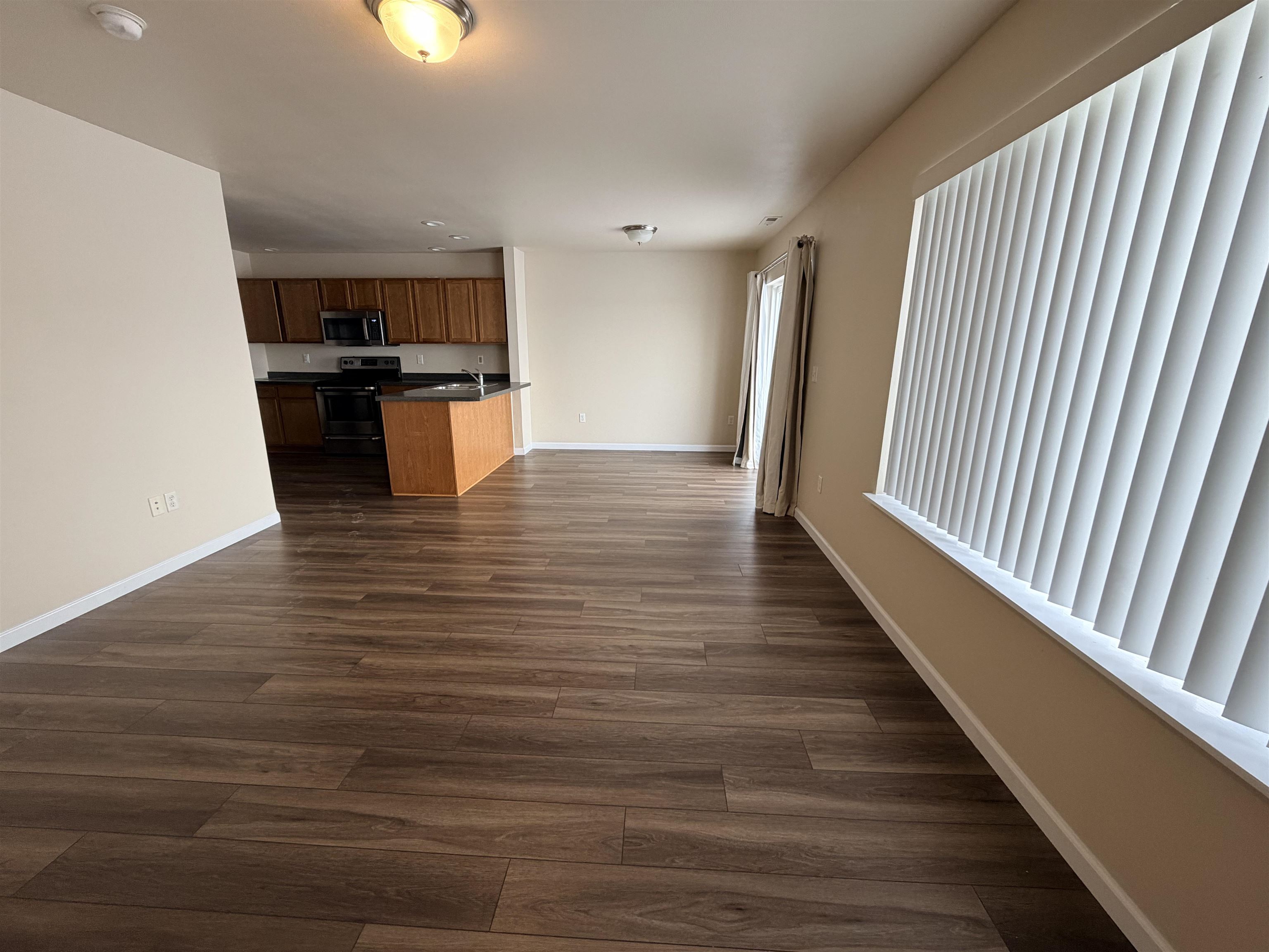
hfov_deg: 102.1
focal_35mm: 14
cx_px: 634
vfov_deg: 85.7
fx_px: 513
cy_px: 476
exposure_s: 1/120
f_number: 2.2
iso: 160
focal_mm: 2.22
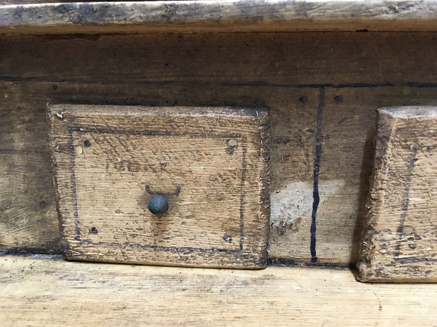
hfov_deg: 61.7
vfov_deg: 48.2
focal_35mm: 29
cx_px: 218
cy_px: 164
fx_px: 366
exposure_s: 1/25
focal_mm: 4.15
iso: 200
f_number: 2.2
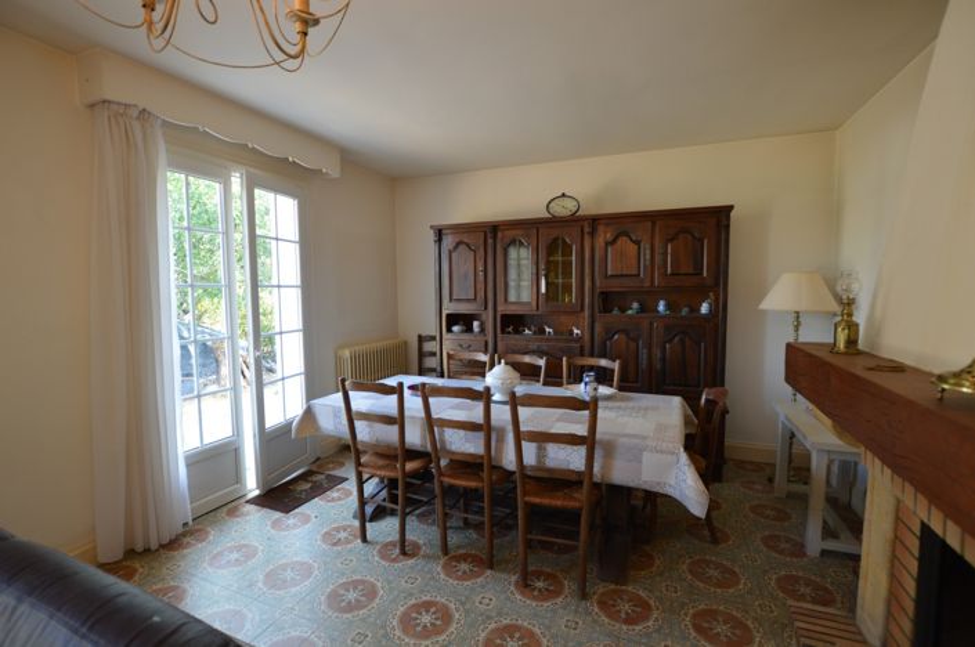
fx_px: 406
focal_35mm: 15
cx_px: 488
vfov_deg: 77.2
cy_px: 324
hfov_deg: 100.5
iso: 500
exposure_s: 1/60
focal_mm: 10
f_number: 3.5
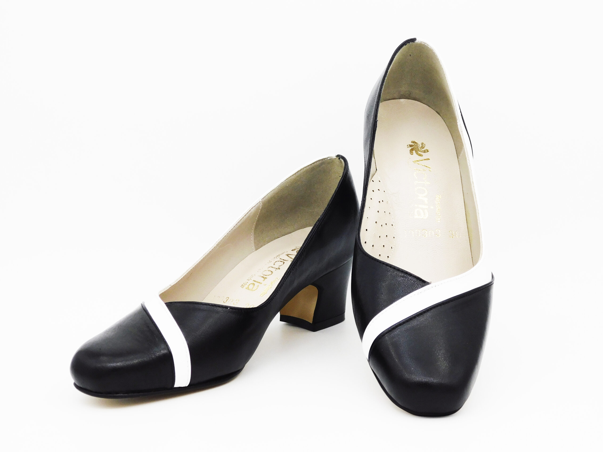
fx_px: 1028
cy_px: 226
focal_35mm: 59
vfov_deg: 24.8
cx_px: 302
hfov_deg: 32.7
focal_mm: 10.4
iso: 125
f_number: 4
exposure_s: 1/400
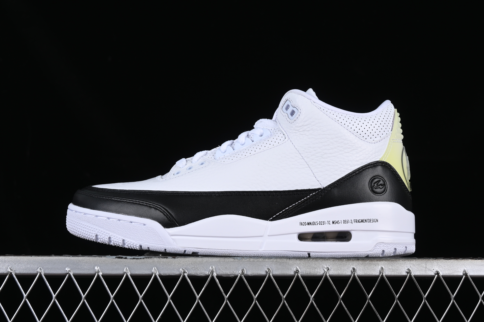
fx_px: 1008
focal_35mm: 75
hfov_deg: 27.0
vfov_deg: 18.2
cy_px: 161
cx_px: 242
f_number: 9
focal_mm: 50
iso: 160
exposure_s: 1/80
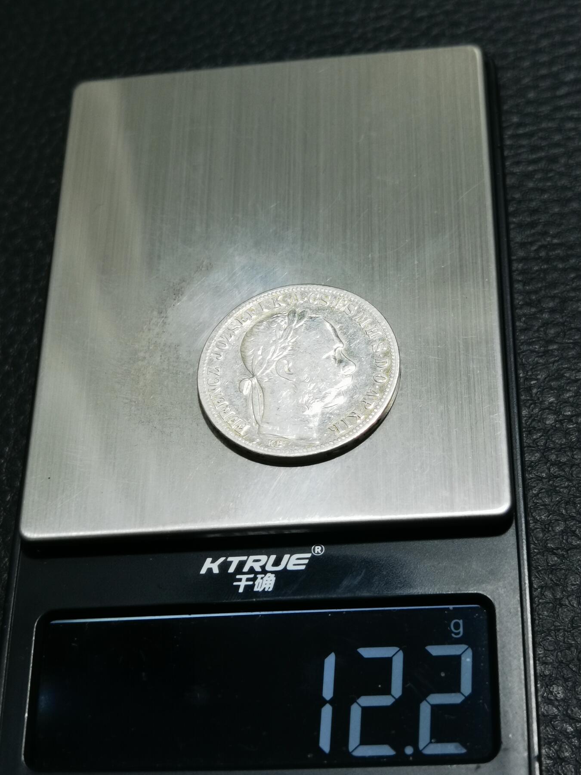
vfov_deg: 32.7
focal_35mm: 59
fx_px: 1320
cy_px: 388
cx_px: 290
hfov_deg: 24.8
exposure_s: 1/100
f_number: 1.9
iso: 100
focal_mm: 6.67
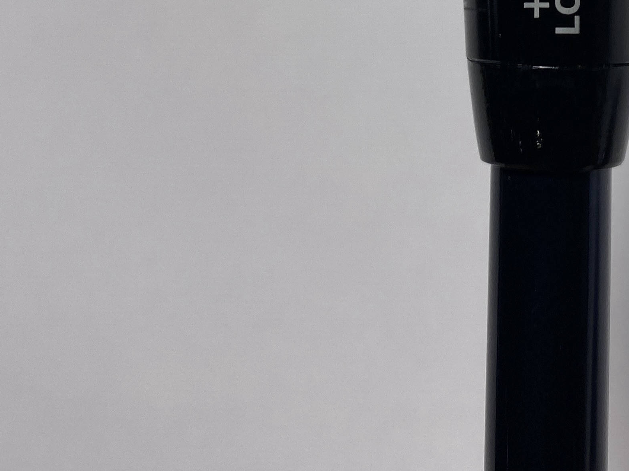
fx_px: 1163
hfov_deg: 29.2
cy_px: -119
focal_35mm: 64
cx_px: 547
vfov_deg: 21.1
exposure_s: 1/845
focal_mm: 4.25
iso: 32
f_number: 1.8
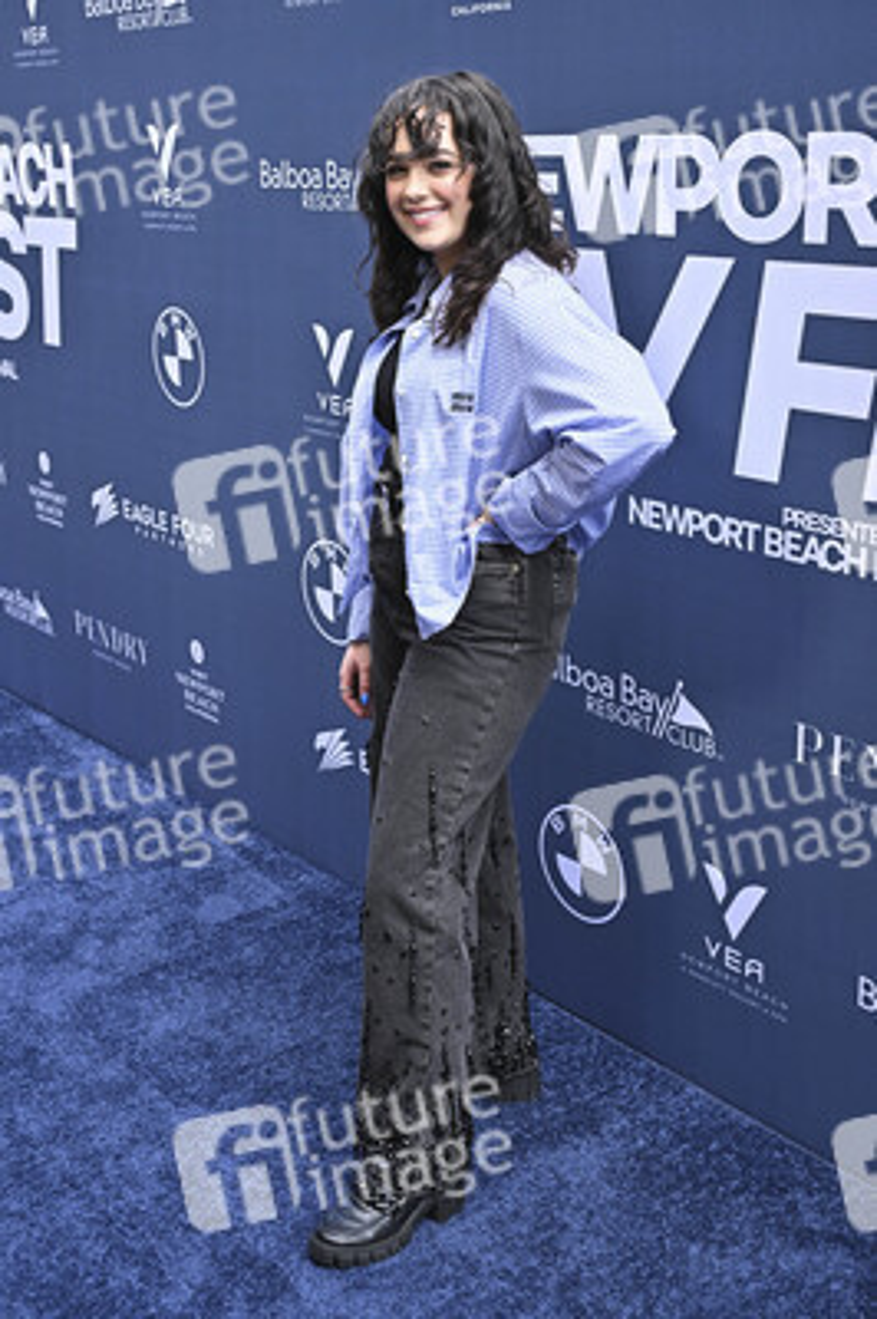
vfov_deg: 49.6
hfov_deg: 34.2
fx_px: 1427
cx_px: 438
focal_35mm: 39
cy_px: 660
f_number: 7.1
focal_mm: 39
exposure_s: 1/320
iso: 800
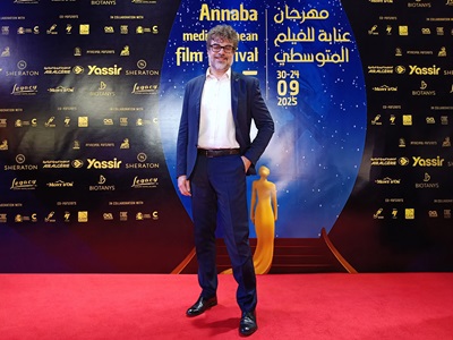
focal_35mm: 26
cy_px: 170
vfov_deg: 53.1
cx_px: 226
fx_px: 340
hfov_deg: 67.3
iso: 3200
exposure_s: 1/100
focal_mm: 4.84
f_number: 1.88
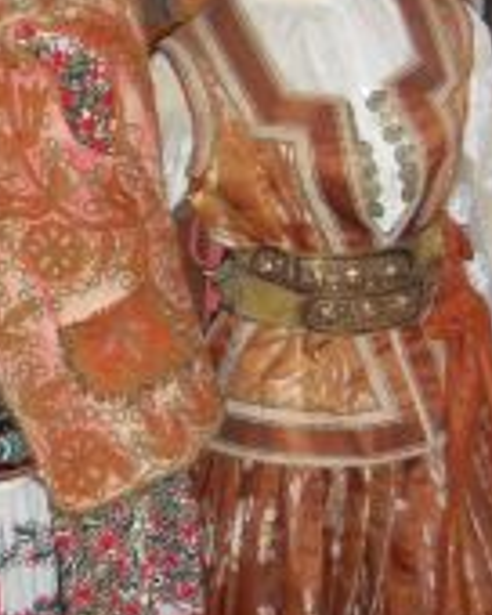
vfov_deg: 25.0
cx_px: 165
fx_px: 1383
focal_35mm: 76
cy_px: 268
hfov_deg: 20.1
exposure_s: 1/45
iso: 400
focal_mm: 4.2
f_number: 3.3
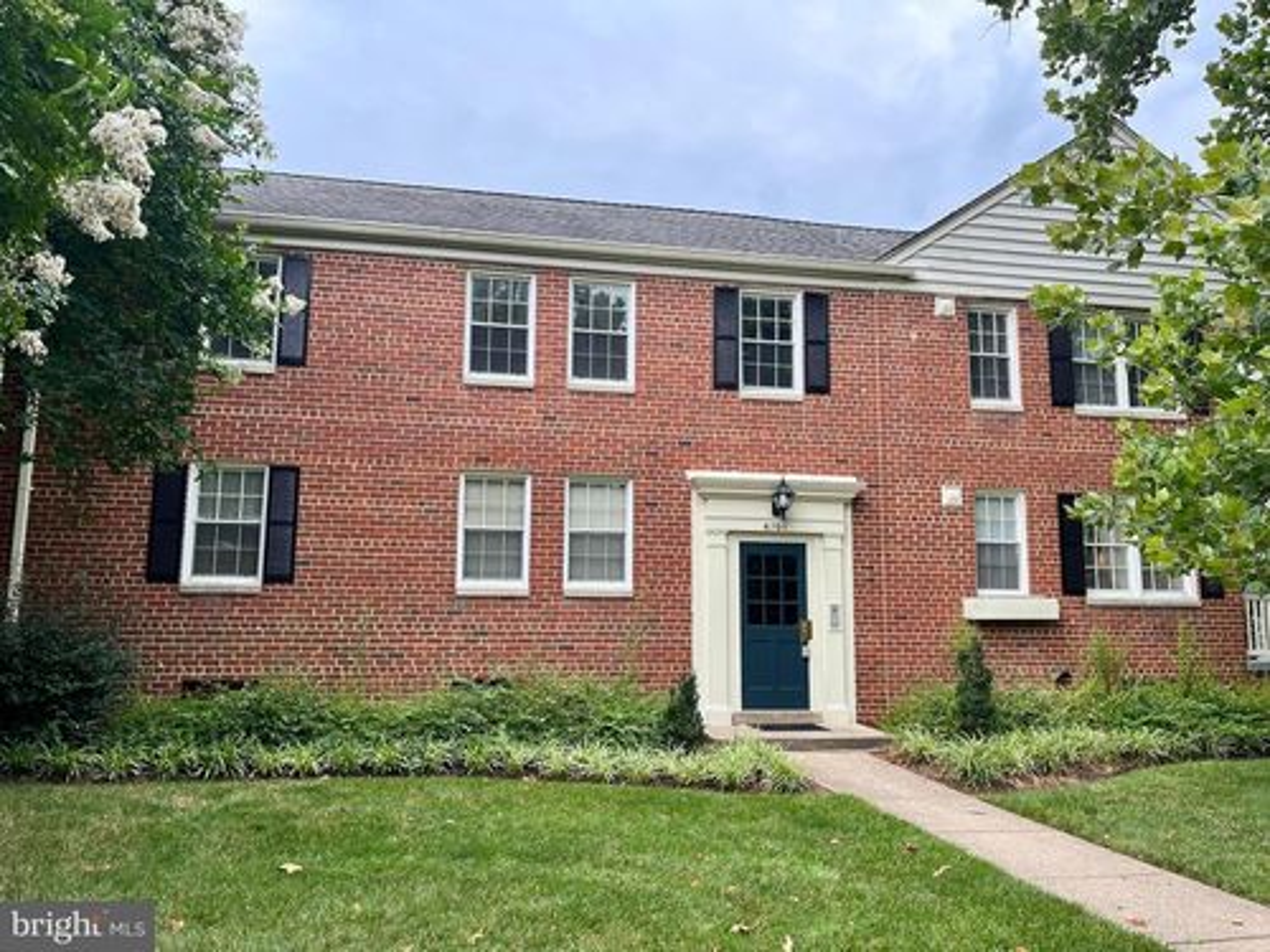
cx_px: 635
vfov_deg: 53.1
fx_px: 954
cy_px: 476
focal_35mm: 26
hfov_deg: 67.3
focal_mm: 5.1
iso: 50
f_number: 1.6
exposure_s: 1/672
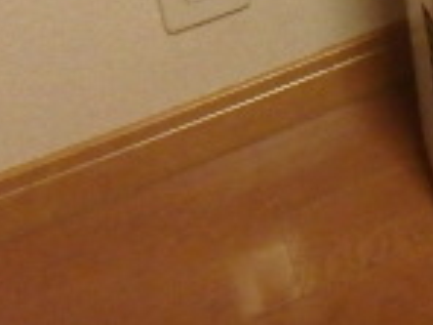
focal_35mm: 91
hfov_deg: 19.1
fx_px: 1138
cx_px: 632
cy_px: -351
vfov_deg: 13.6
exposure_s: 1/30
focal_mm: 3.7
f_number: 3.5
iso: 800
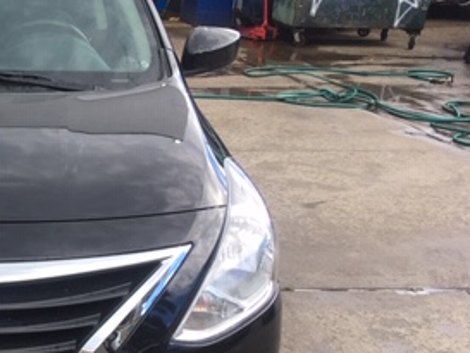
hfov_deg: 25.9
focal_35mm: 68
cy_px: 227
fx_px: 924
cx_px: -72
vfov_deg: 21.6
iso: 25
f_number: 2.2
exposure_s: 1/265
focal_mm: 4.15
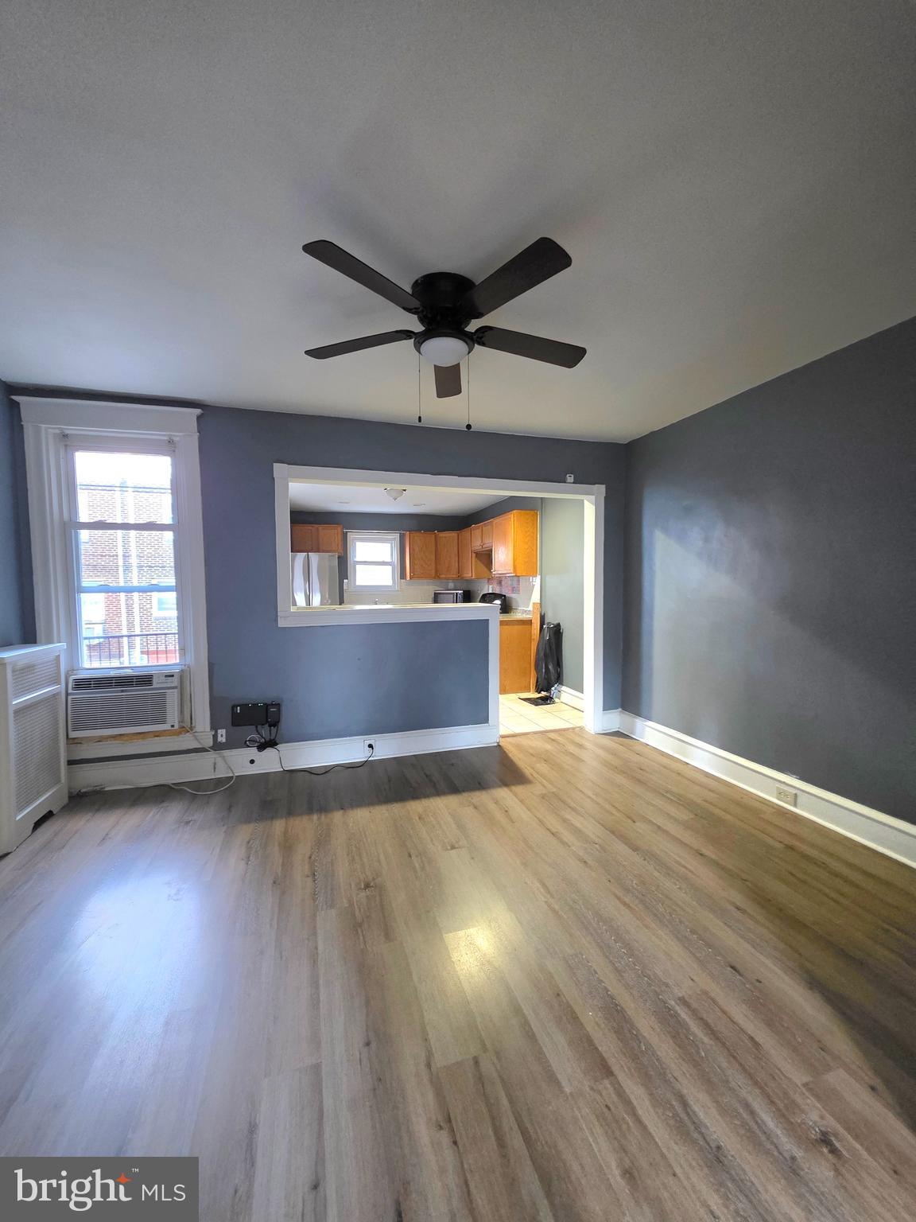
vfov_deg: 106.2
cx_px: 458
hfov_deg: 89.9
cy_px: 611
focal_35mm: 13
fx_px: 459
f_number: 1.9
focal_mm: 2.2
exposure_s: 1/60.2
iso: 1000
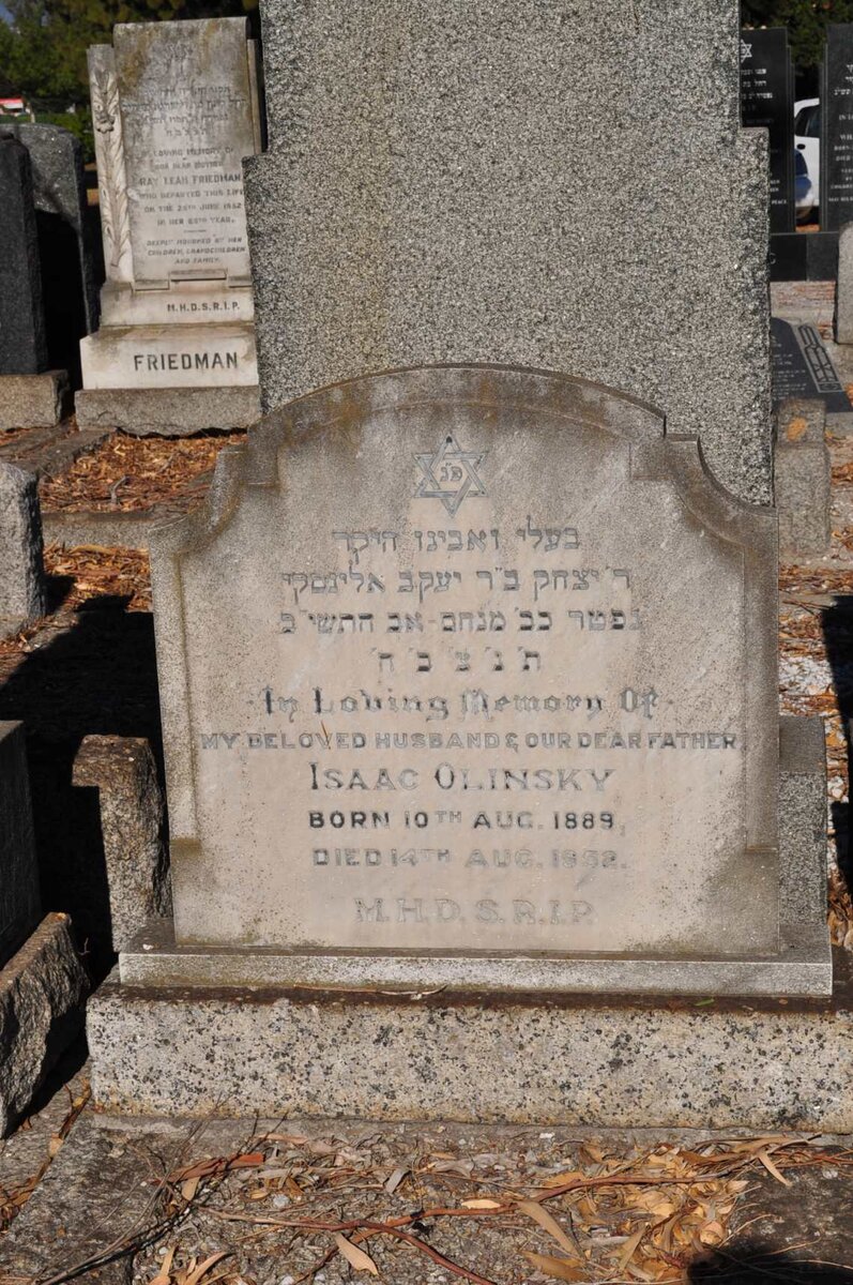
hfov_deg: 22.6
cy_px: 642
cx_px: 426
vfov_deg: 33.4
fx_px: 2138
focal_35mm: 60
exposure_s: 1/800
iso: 200
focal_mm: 40
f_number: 13
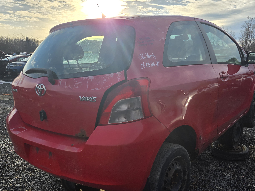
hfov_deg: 56.7
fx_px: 236
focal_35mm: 32
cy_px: 120
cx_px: 143
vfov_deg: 43.8
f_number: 1.8
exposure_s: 1/1176
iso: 25
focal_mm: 5.4
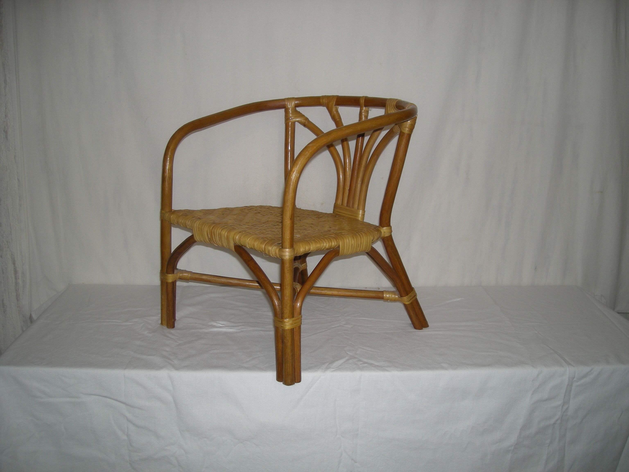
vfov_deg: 40.7
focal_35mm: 35
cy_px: 236
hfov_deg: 52.6
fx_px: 636
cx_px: 314
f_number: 2.8
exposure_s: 1/52.6
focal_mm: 5.7
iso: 50
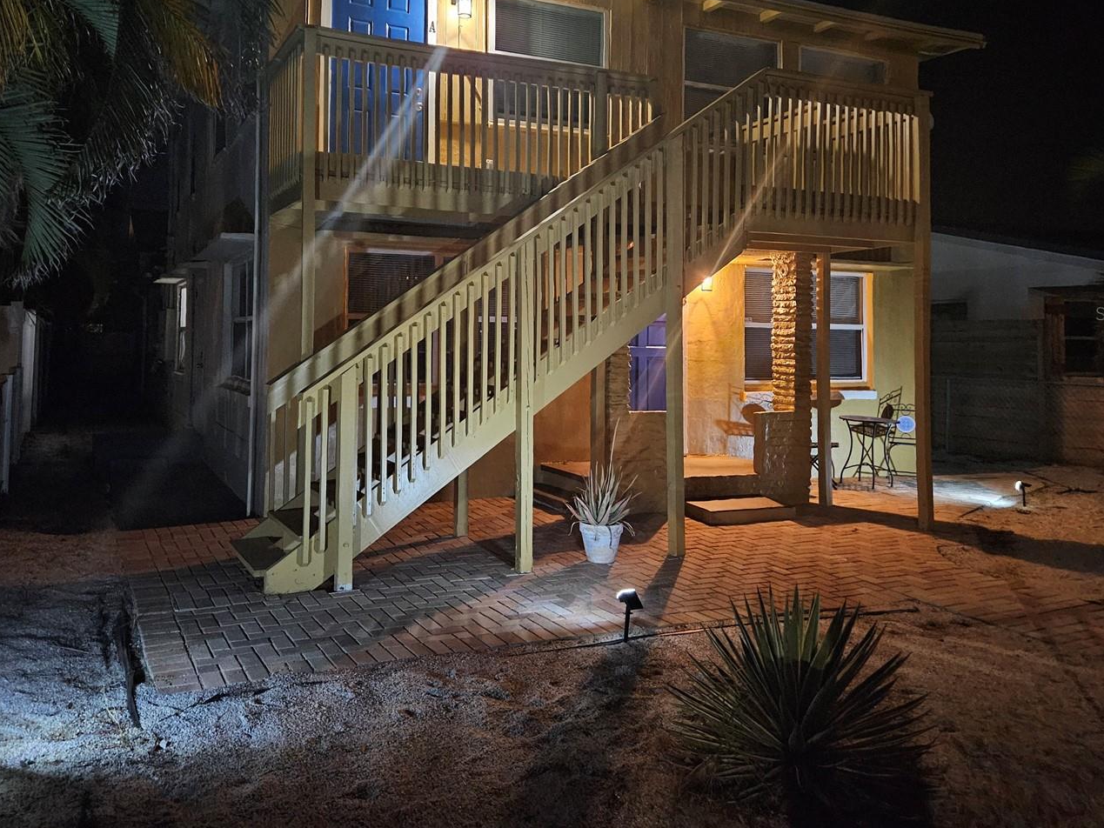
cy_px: 313
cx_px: 482
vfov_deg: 47.8
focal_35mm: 29
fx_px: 925
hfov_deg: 61.4
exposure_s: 1/17.2
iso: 1250
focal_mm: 5.4
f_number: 1.8
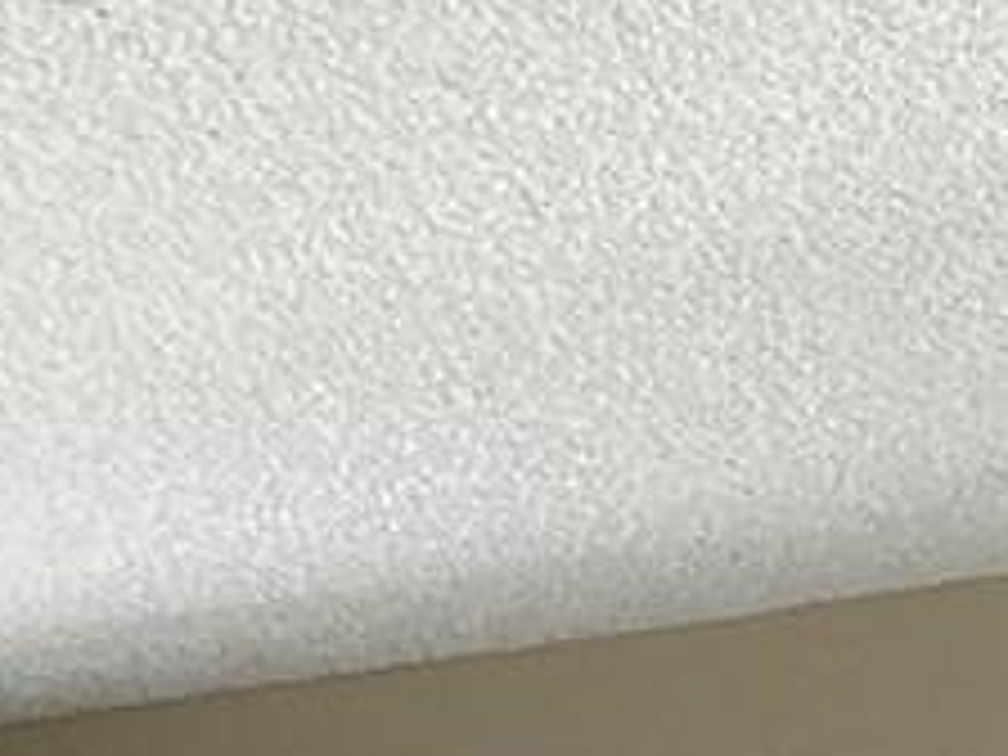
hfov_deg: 8.2
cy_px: 2619
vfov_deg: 6.5
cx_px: 3136
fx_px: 5824
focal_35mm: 200
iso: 50
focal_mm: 3.99
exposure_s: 1/121
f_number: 1.8
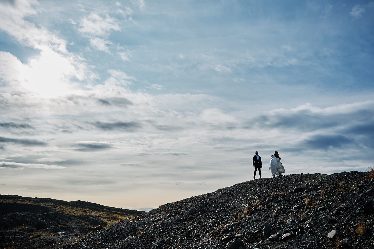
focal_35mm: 35
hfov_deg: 54.4
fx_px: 364
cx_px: 187
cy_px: 124
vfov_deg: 37.9
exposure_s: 1/8000
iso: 125
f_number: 2
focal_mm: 23
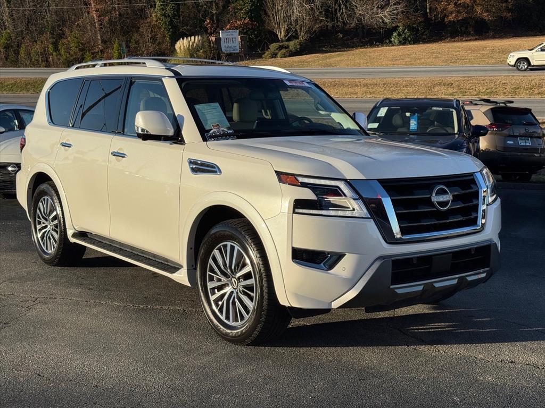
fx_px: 756
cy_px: 204
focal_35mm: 48
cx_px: 272
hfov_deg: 39.7
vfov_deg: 30.3
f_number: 1.78
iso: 64
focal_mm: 6.76
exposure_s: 1/6410
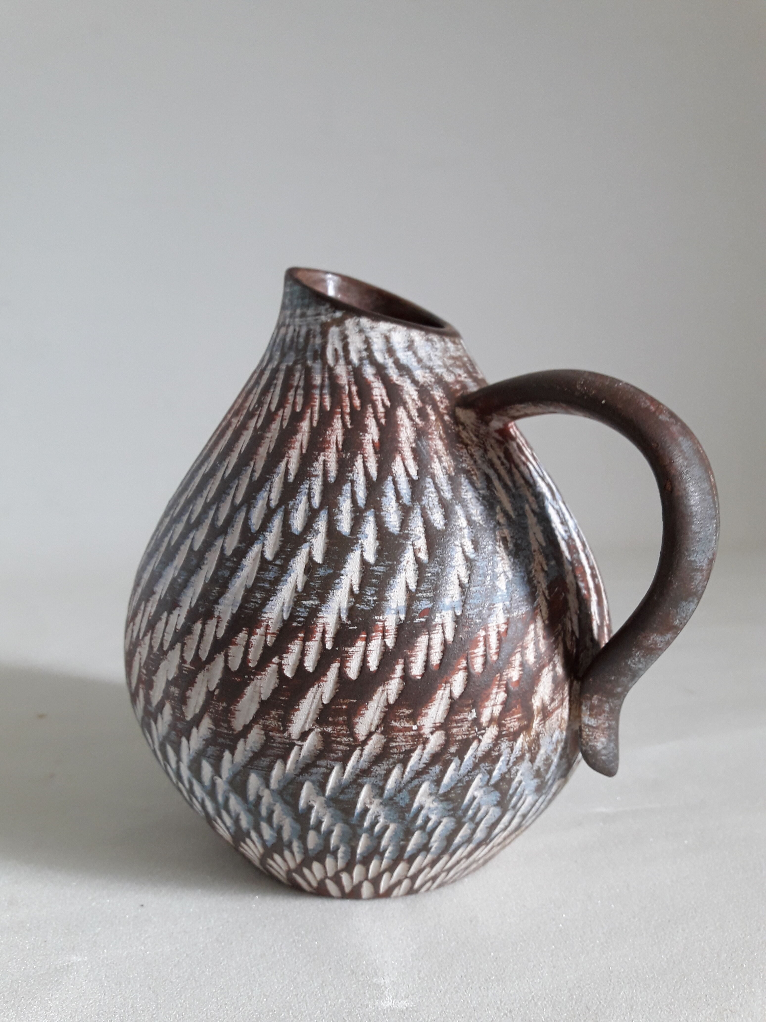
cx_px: 383
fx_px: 826
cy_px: 511
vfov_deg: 63.4
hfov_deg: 49.7
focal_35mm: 28
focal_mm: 3.7
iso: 100
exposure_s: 1/33
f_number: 1.9
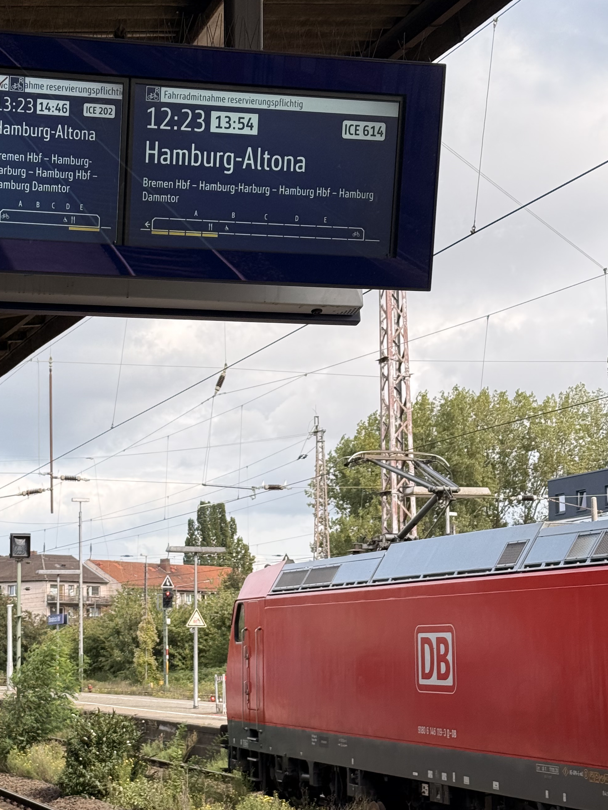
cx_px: 170
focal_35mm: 74
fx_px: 1733
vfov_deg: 26.3
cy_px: 468
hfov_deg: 19.8
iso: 64
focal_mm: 6.76
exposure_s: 1/1838
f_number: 1.78
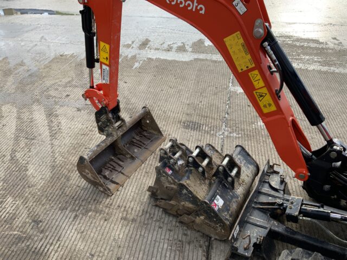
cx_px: 174
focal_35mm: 29
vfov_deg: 48.2
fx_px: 291
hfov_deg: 61.7
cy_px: 130
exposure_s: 1/473
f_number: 1.8
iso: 16
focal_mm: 3
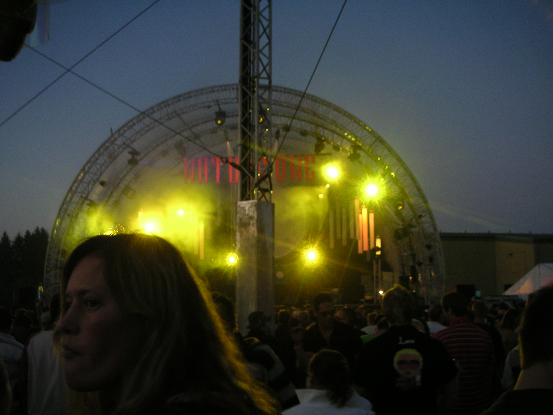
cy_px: 208
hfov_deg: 49.0
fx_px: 607
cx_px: 276
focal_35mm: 38
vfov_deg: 37.7
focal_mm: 6
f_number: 2.8
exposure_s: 1/20
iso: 100
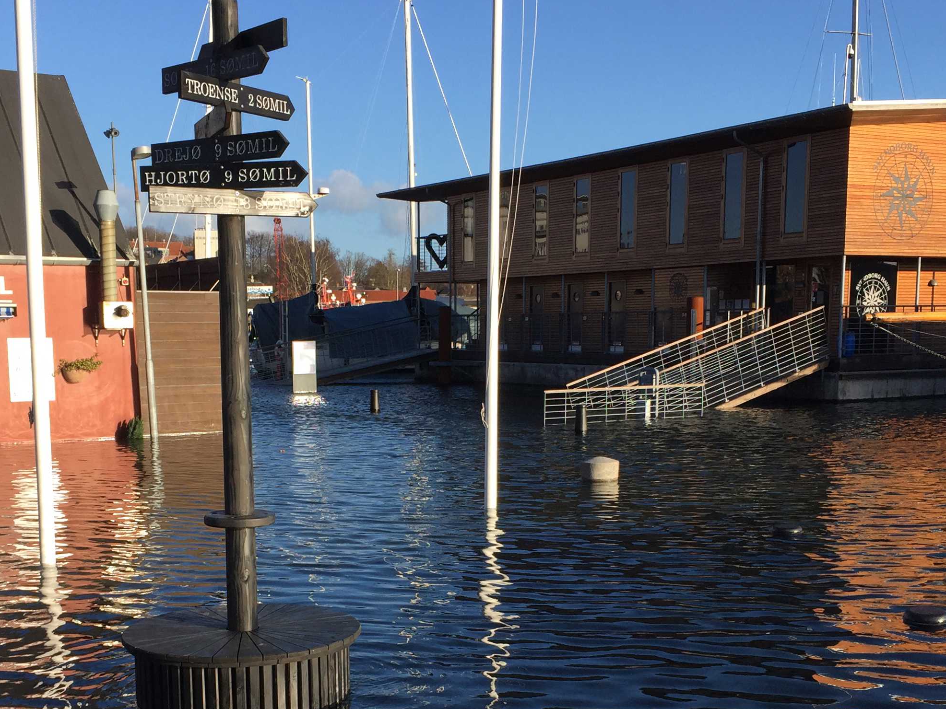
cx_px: 436
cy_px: 516
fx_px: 1312
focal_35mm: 48
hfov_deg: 39.6
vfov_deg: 29.9
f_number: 2.2
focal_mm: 4.15
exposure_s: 1/1412
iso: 32
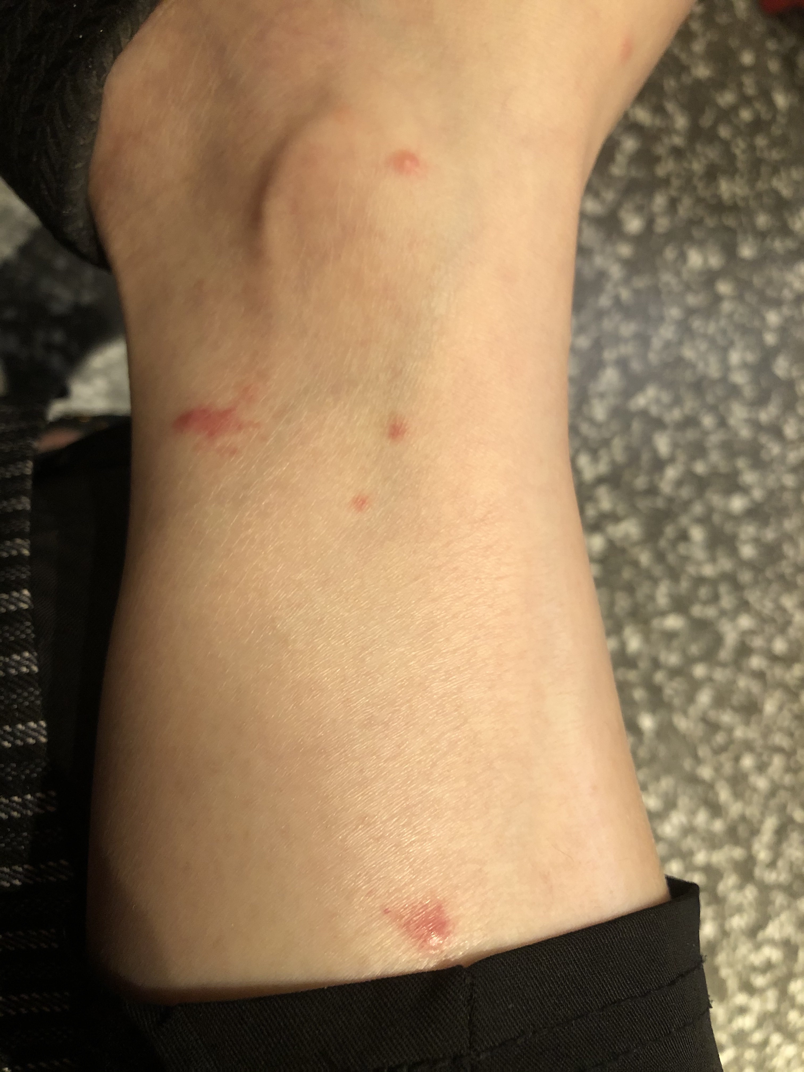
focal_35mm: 28
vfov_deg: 63.4
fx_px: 867
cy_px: 536
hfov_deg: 49.7
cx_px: 402
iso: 100
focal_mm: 3.99
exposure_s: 1/9
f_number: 1.8
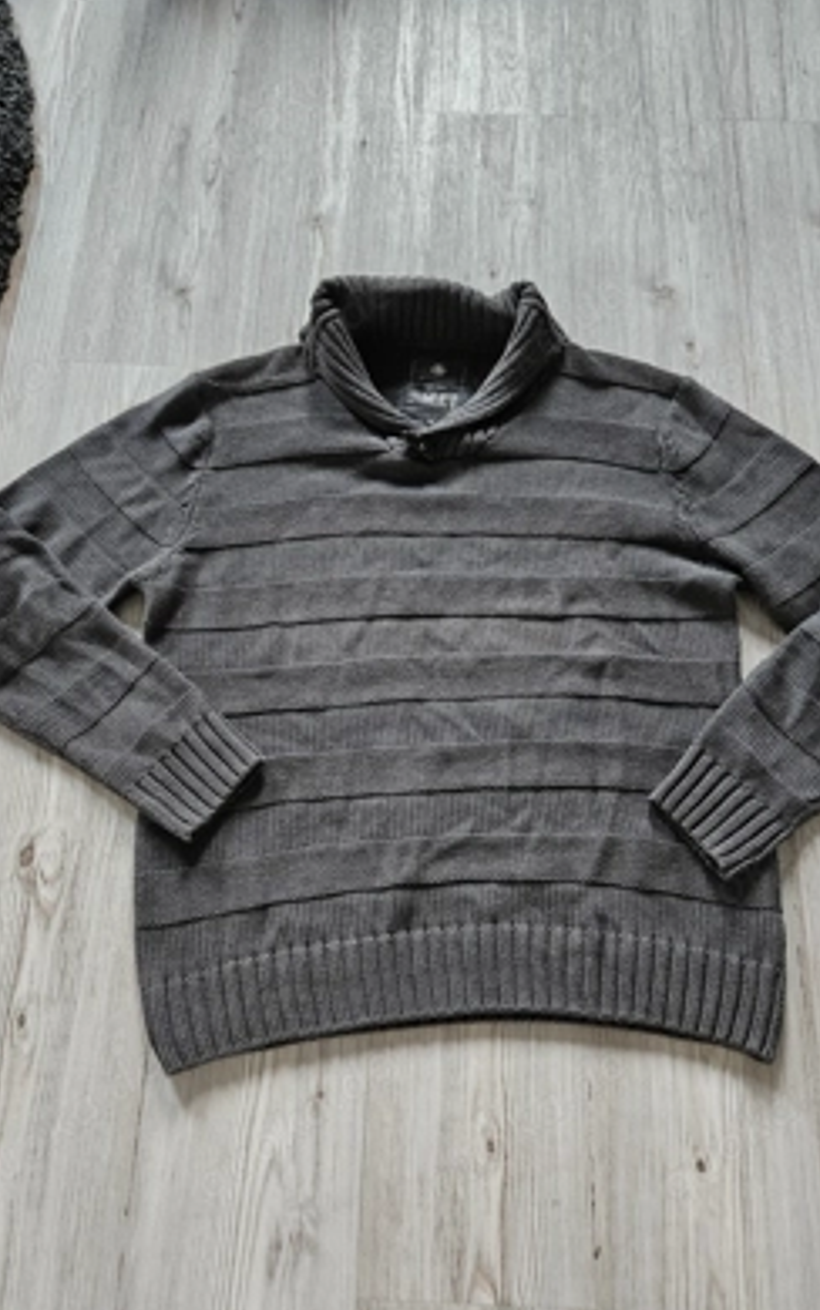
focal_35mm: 25
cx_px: 417
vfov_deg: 72.5
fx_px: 893
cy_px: 662
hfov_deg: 49.3
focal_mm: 5.4
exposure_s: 1/50.3
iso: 800
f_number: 1.8
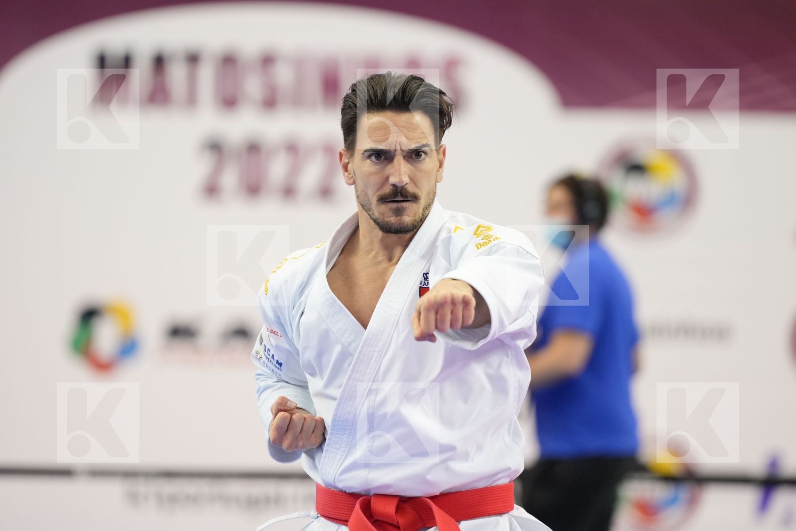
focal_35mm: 262
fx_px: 5793
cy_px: 266
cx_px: 398
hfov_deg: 7.9
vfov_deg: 5.2
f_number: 2.8
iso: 1600
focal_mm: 175
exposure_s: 1/500
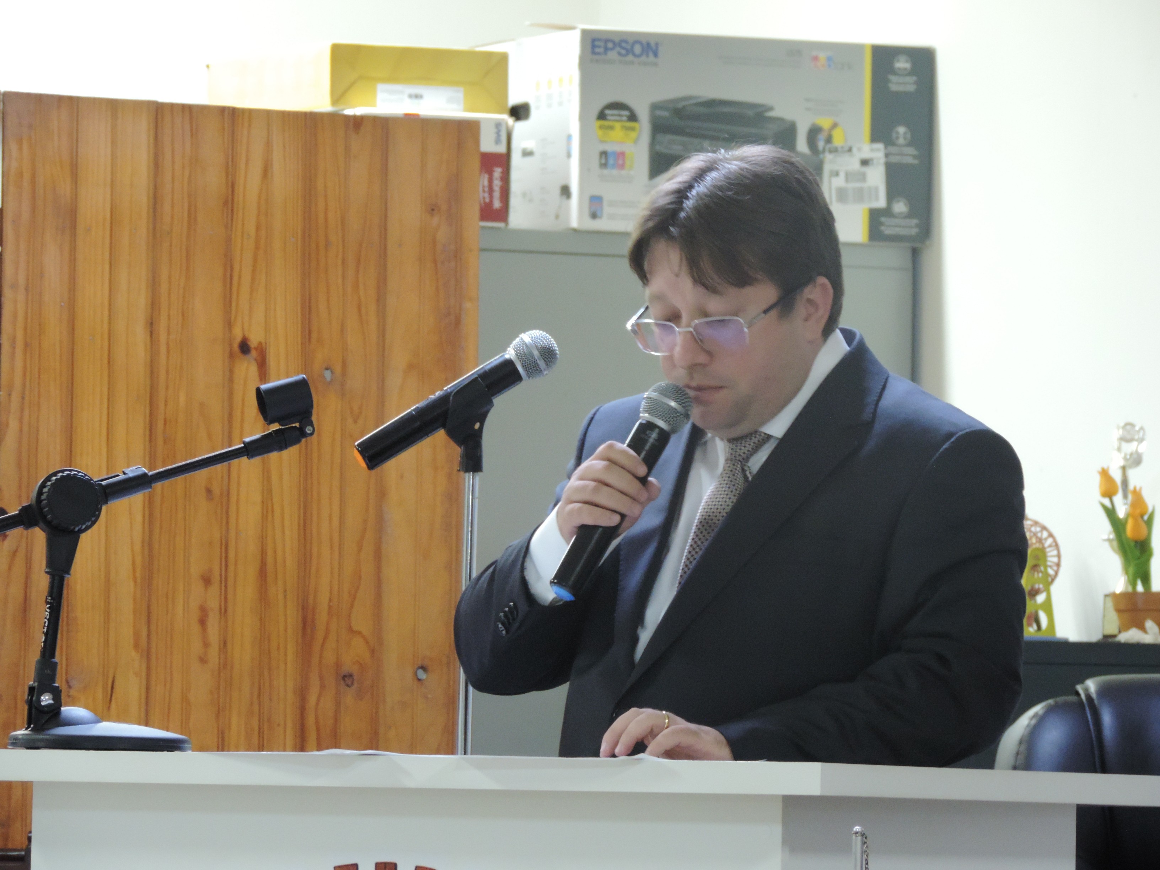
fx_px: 9215
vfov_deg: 5.4
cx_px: 580
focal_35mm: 275
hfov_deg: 7.2
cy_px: 435
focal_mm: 49
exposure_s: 1/6
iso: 800
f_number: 4.7
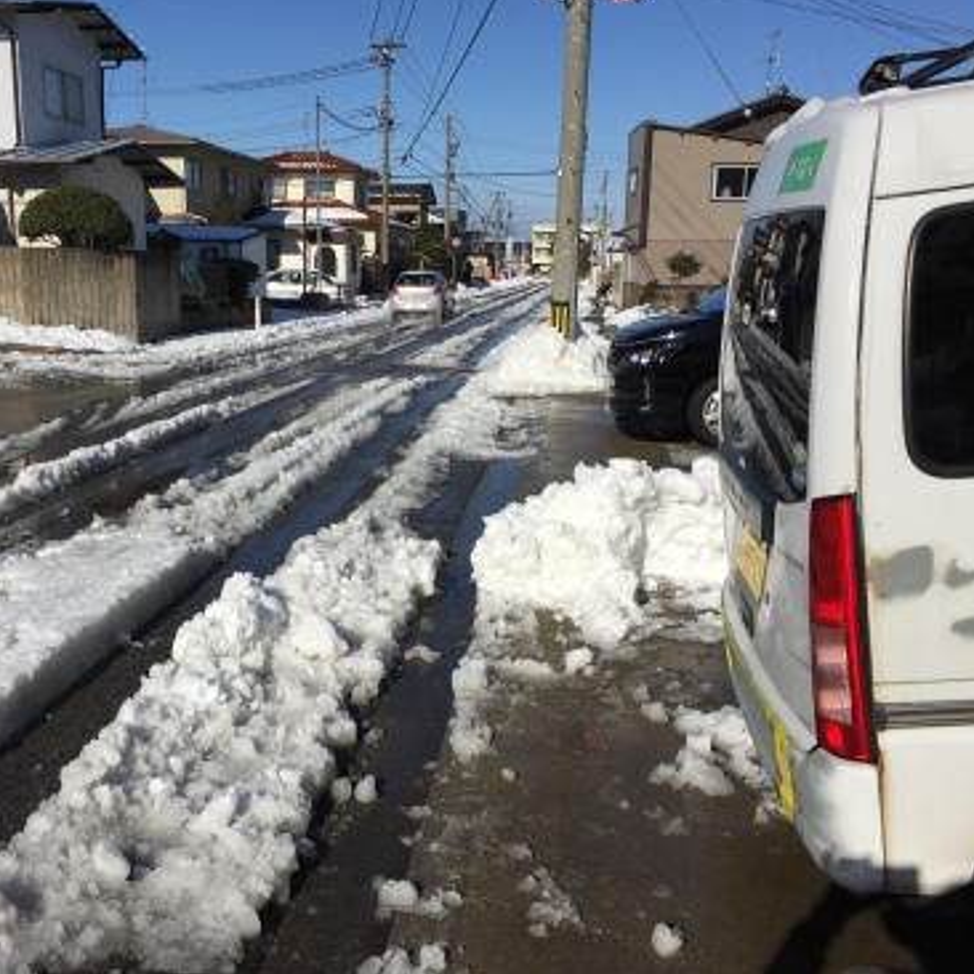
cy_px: 483
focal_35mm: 35
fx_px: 1114
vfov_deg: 47.2
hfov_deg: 46.9
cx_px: 386
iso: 32
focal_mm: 4.15
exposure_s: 1/5650
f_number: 2.2
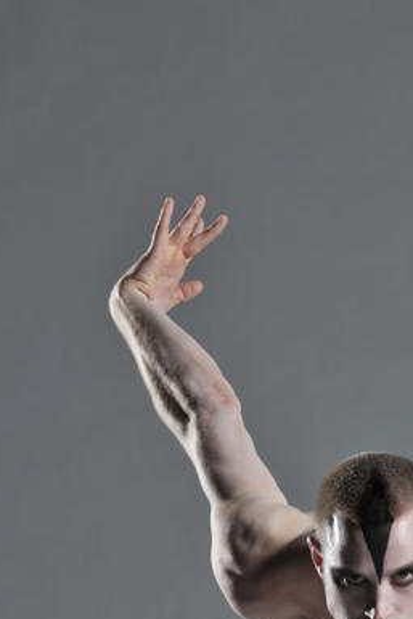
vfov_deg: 7.0
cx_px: 394
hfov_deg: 4.7
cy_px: 608
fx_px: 5020
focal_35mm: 292
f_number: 8
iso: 100
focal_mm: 125
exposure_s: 1/200
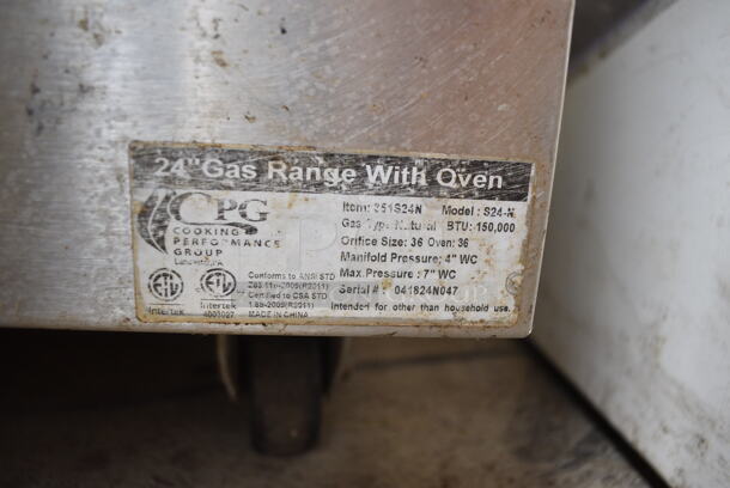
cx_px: 365
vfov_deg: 48.0
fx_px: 548
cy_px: 244
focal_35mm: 27
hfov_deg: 67.3
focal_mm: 18
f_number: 3.5
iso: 560
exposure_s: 1/30
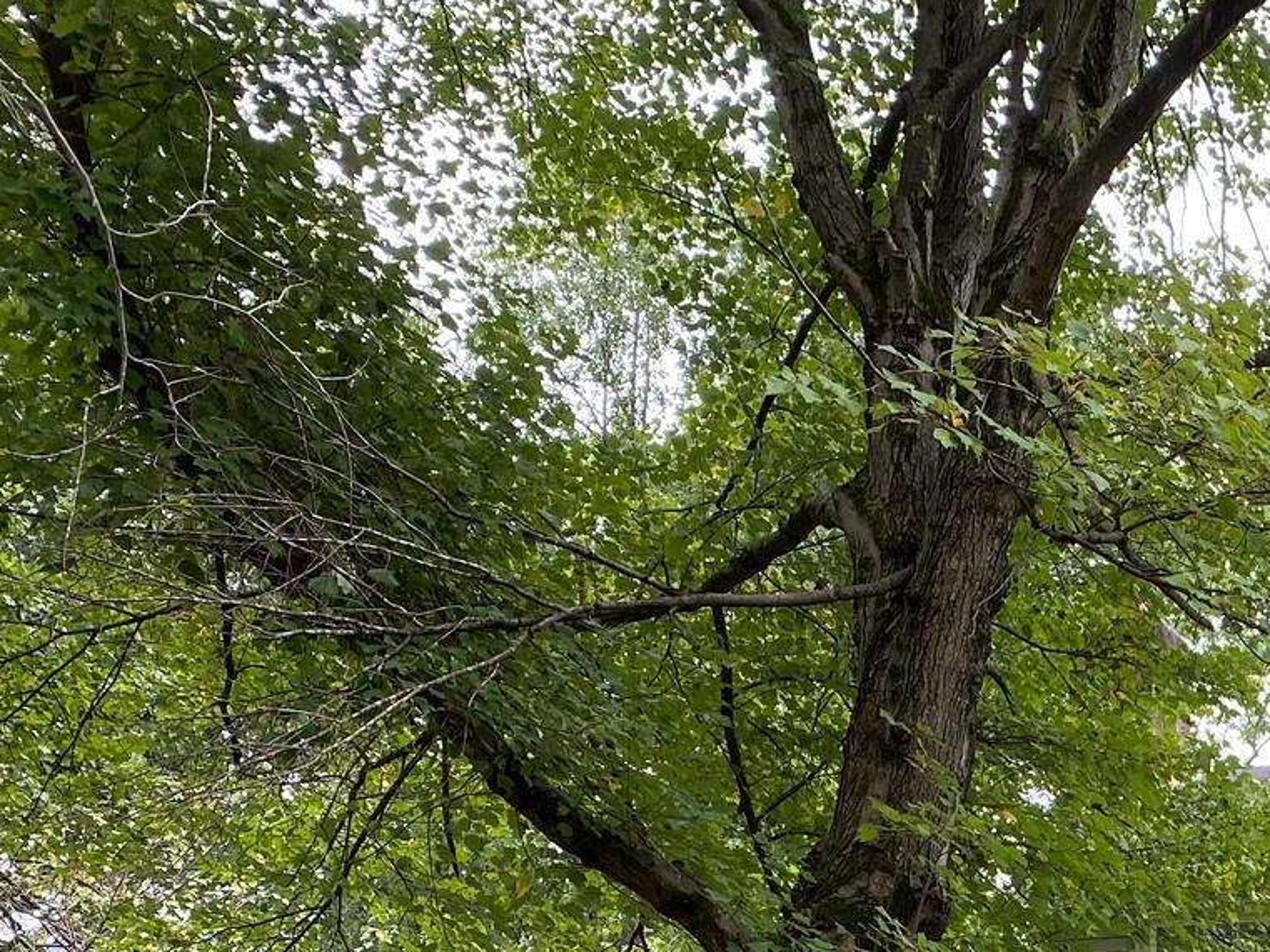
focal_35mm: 70
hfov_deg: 25.3
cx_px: 1467
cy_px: 1195
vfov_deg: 19.6
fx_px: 2569
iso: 32
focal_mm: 4.25
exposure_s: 1/121
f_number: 1.8
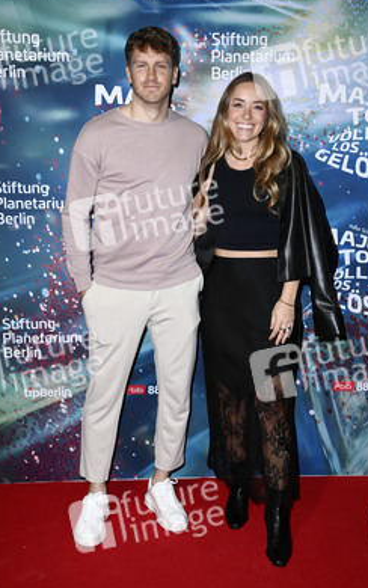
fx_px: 738
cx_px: 190
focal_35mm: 46
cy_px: 291
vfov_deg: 43.5
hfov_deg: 28.0
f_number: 5.6
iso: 500
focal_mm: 44
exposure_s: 1/160
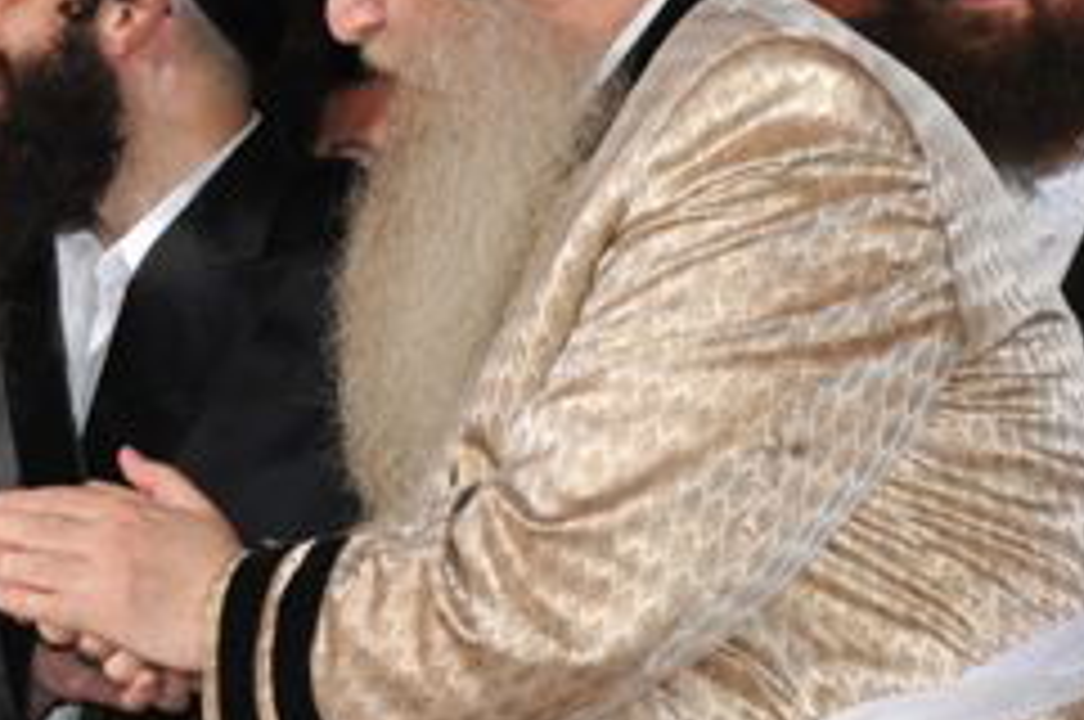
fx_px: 6194
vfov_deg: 6.6
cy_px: 351
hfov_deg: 10.0
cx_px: 99
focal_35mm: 206
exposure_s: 1/160
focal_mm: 62
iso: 400
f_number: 7.1
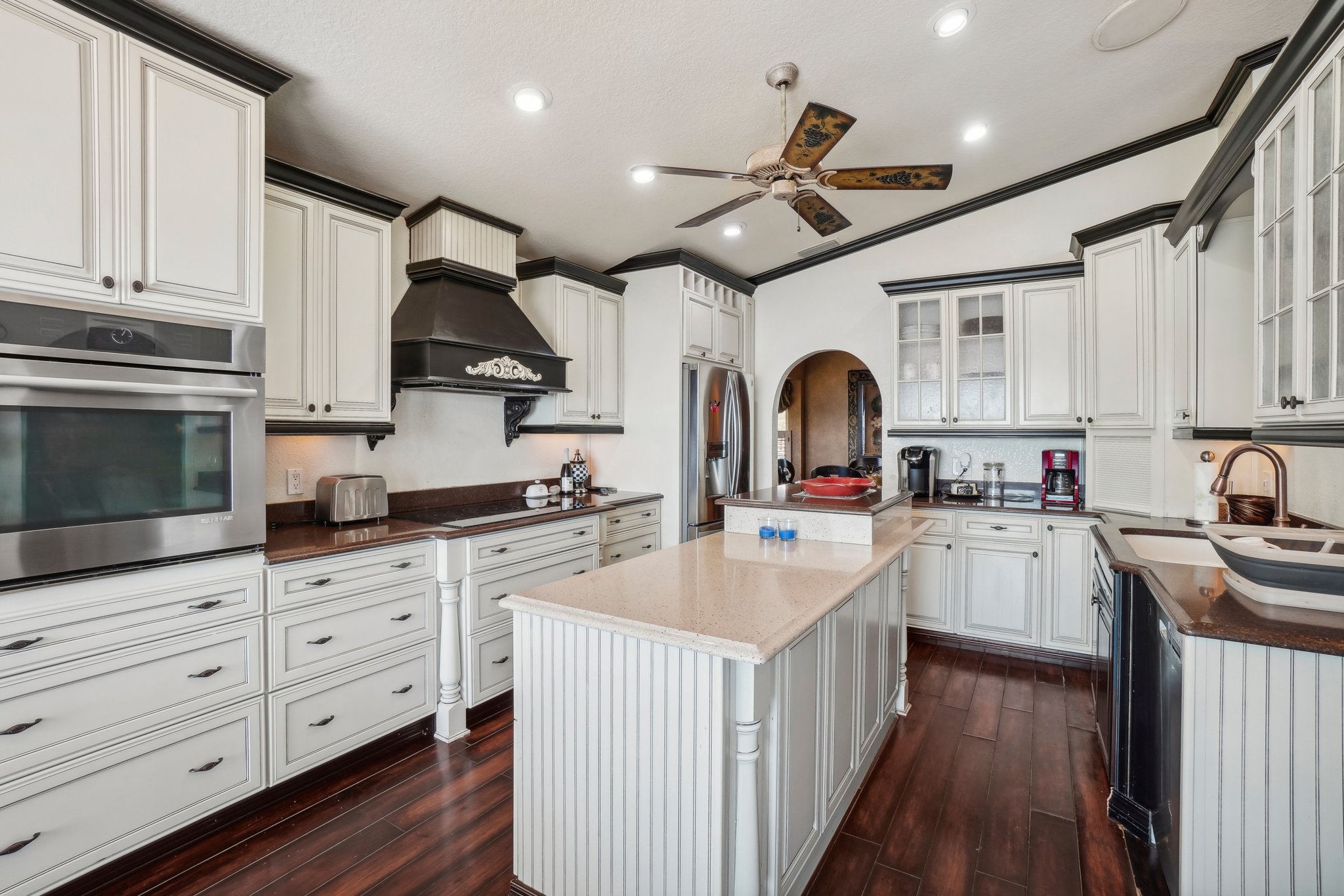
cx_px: 672
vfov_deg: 77.3
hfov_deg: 100.4
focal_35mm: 15
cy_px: 448
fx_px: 560
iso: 400
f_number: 8
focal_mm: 10
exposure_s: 1/20
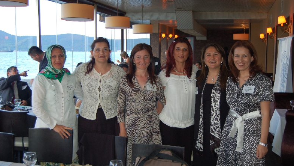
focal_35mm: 48
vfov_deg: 24.9
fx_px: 374
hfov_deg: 42.9
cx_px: 146
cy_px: 86
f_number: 4.2
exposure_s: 1/60
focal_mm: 30
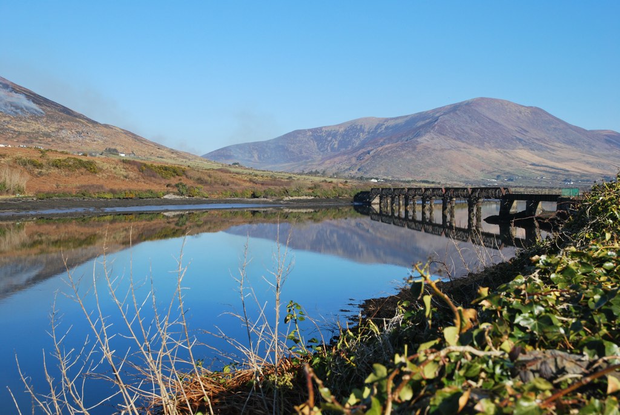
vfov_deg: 29.9
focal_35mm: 45
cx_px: 310
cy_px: 208
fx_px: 776
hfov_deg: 43.6
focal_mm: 30
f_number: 9
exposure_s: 1/320
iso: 200
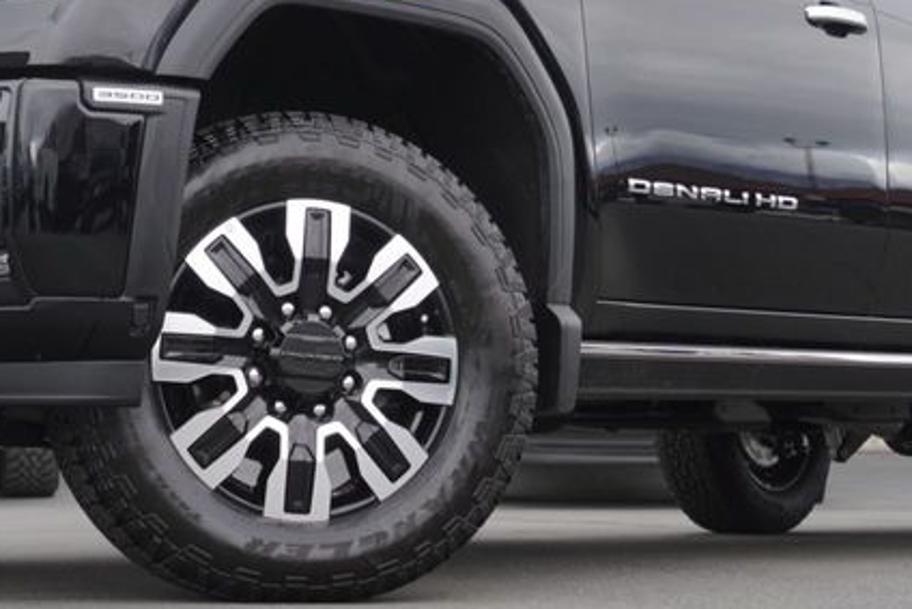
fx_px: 2205
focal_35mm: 87
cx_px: 368
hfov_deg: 23.3
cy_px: -45
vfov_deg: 15.3
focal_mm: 24
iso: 100
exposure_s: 1/60
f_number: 4.5
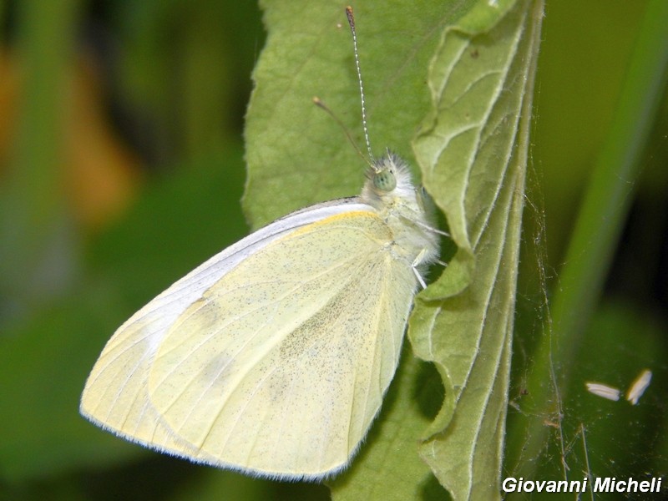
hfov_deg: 9.5
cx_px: 334
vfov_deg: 7.1
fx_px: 4033
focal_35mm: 209
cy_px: 250
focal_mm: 37.1
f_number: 10.9
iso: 200
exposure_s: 1/30
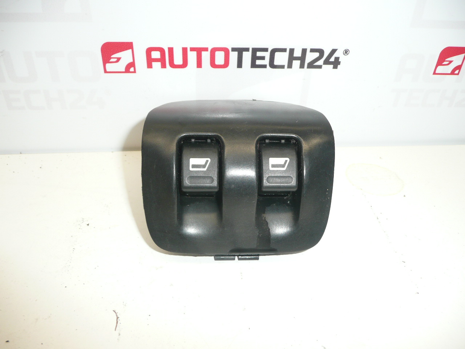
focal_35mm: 28
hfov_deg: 63.4
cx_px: 232
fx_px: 376
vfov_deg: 49.7
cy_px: 174
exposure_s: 1/60
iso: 100
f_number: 3.3
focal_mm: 4.6
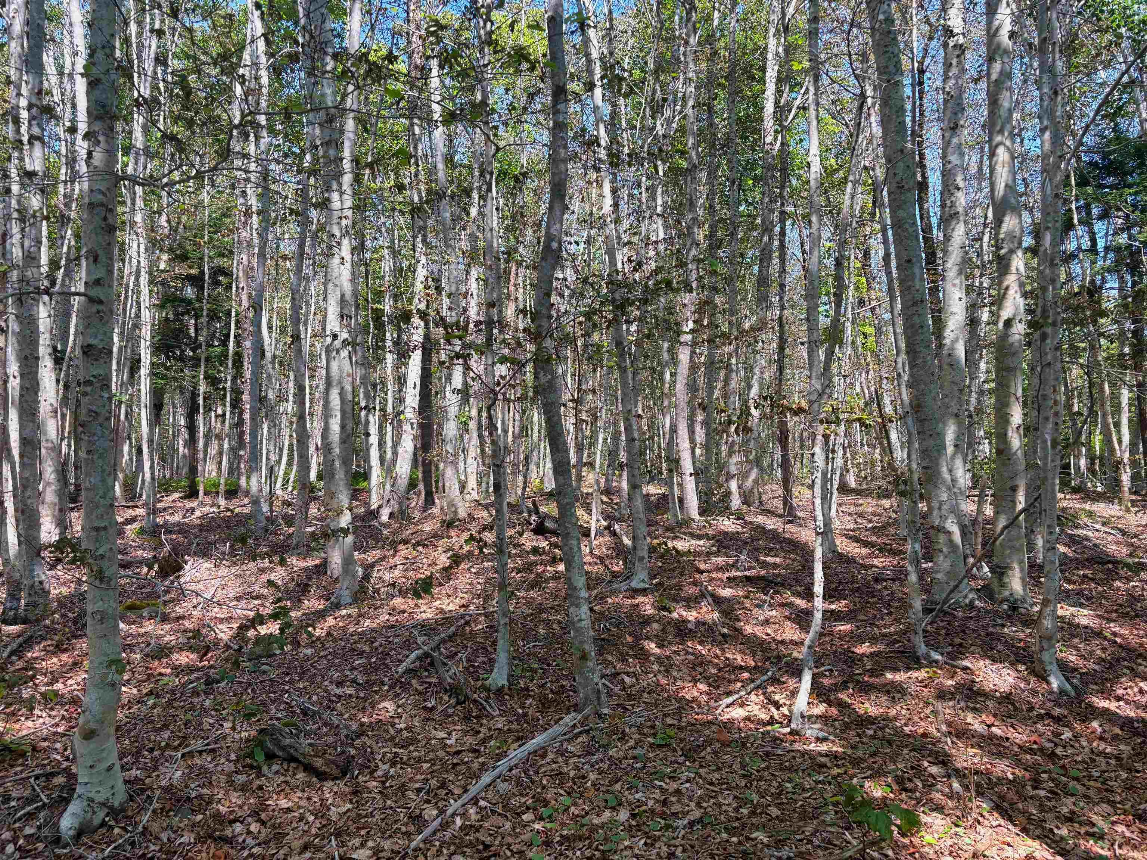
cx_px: 574
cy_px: 430
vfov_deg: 53.1
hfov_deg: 67.3
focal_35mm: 26
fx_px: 862
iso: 50
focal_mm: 5.96
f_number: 1.6
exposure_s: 1/601
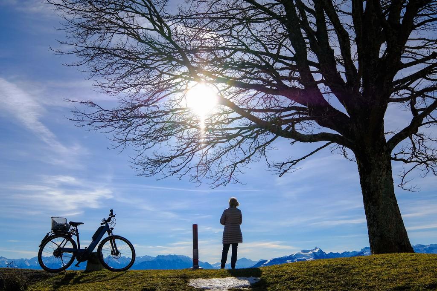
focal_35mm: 34
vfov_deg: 38.9
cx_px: 218
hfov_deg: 55.8
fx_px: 413
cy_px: 146
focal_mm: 22.9
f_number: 8
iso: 200
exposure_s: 1/1300
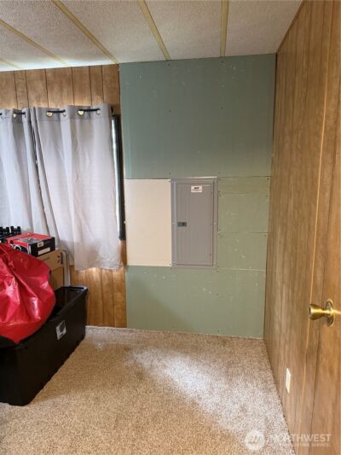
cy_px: 228
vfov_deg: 71.6
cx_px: 170
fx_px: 315
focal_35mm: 24
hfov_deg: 56.8
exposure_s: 1/40
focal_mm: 6.76
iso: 640
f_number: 1.78
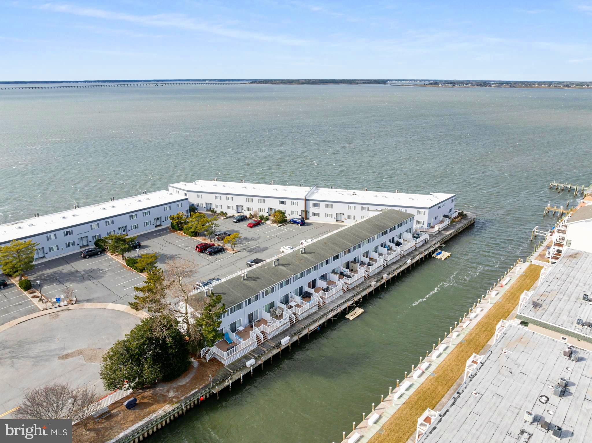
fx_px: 410
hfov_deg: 71.6
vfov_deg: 56.8
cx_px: 296
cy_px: 222
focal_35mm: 24
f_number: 2.8
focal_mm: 12.29
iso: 110
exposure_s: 1/2000
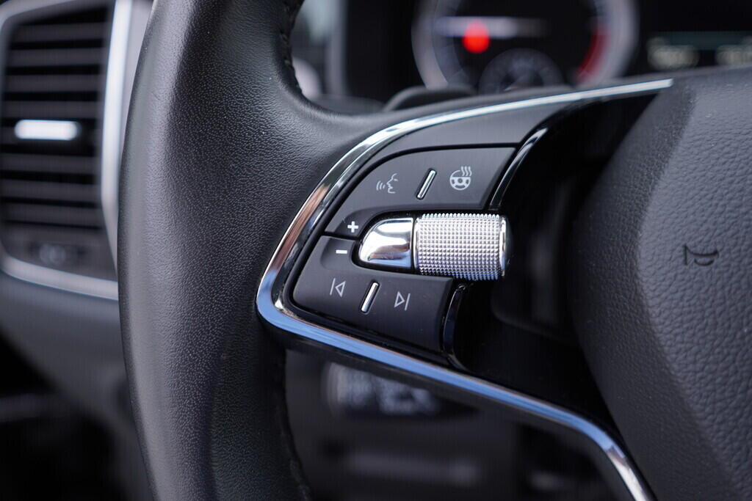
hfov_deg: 53.1
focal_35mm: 36
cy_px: 250
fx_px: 752
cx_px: 376
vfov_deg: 36.9
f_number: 2.8
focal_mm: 24
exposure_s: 1/40
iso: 125
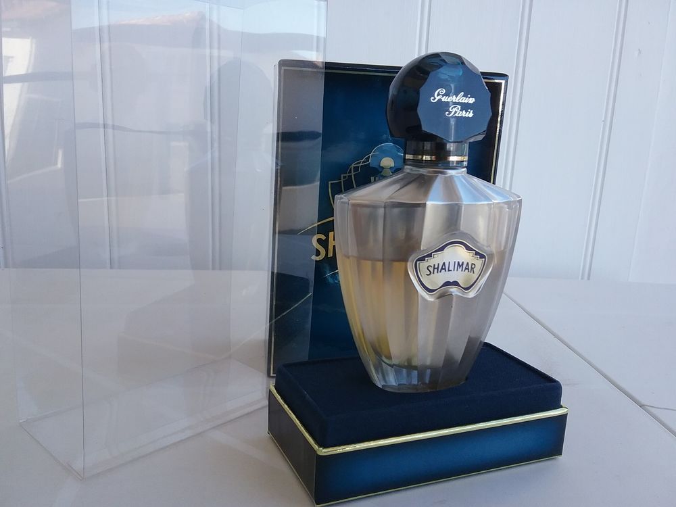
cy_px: 254
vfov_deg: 45.4
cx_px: 338
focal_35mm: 31
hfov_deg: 58.4
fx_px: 605
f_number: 2.2
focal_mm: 3.3
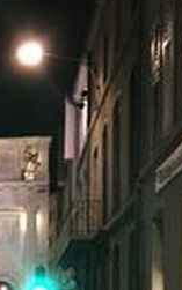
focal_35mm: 98
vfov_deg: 20.4
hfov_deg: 12.2
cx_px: -155
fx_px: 777
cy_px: 301
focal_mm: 4.15
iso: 500
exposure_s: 1/15
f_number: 2.2
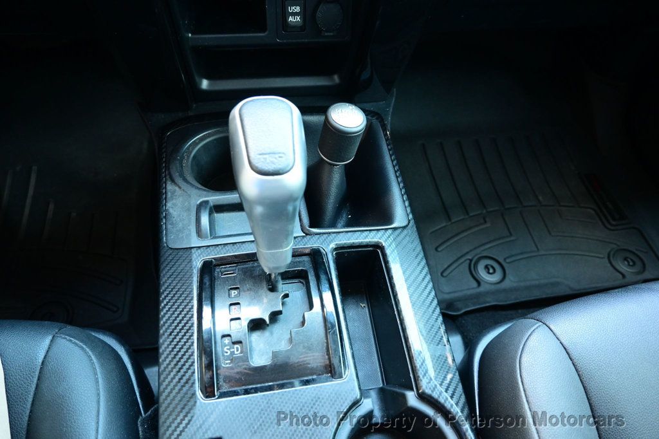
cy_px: 220
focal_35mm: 24
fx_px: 439
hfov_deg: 73.8
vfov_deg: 53.1
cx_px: 330
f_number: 3.5
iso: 2200
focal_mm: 16
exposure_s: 1/25
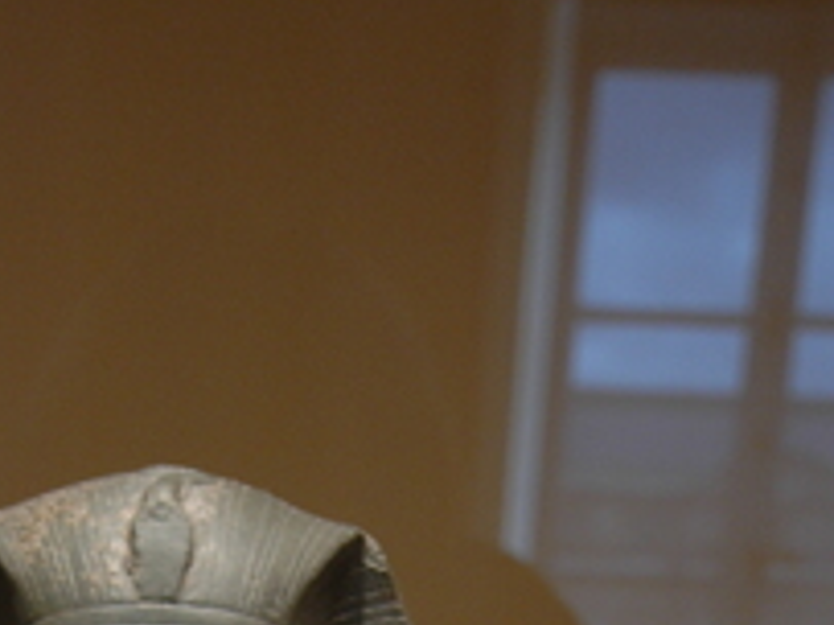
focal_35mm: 94
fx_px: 2263
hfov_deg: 20.6
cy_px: 1306
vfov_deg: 13.2
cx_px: 164
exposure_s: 1/15
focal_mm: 20
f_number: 5.6
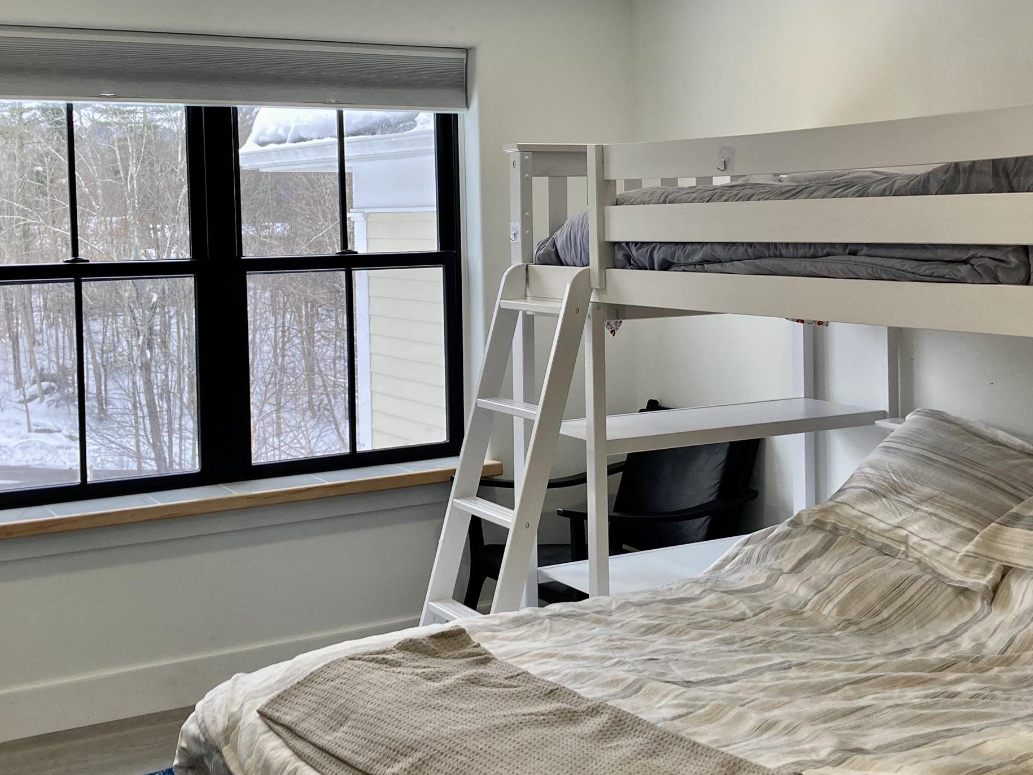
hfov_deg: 40.4
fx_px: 1403
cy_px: 301
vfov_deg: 30.8
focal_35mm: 47
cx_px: 512
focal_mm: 3.99
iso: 50
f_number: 1.8
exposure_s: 1/60
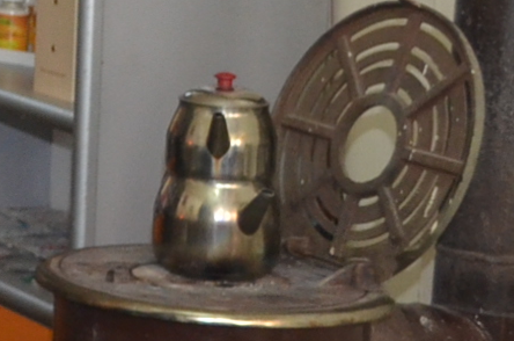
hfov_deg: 8.9
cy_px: -60
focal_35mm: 200
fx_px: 2849
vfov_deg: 6.8
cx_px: -874
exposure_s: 1/60
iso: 1000
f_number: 4
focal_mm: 24
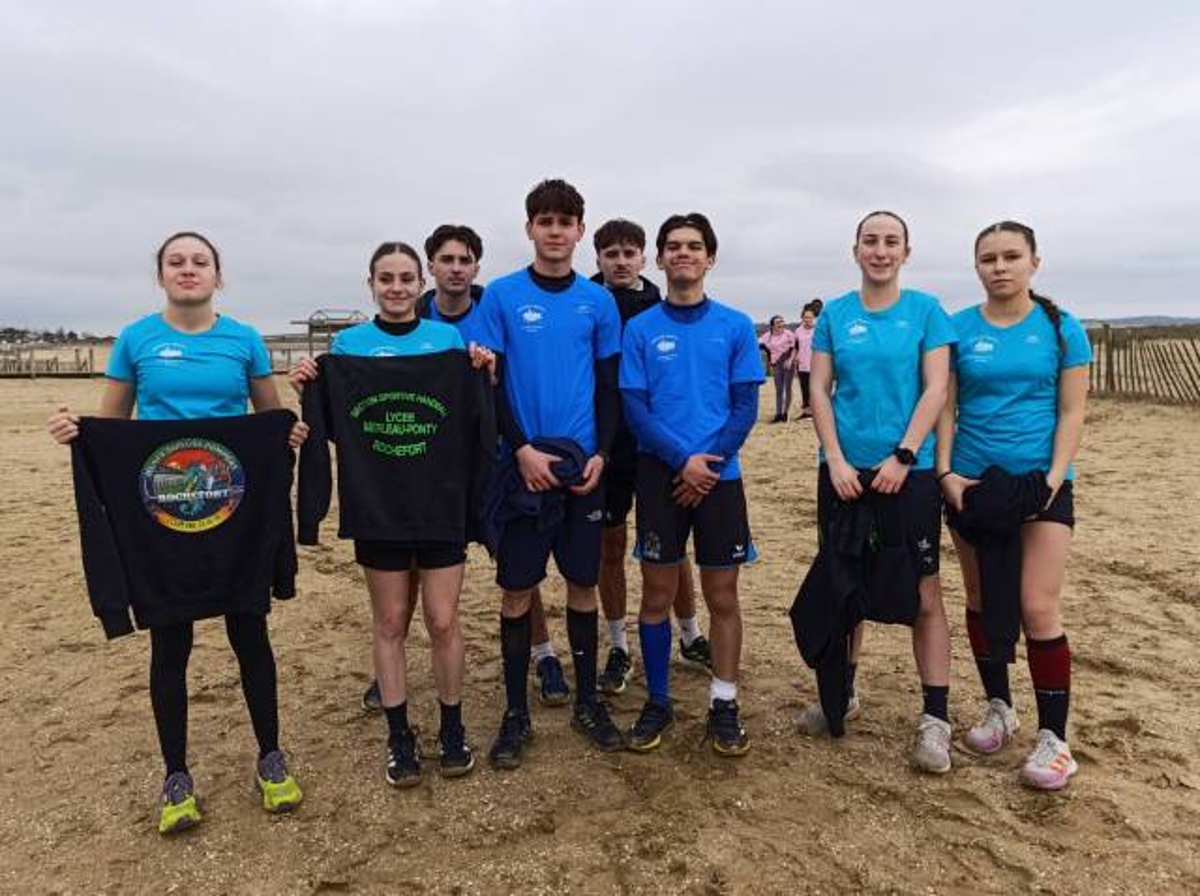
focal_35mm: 23
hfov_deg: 74.0
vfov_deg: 58.7
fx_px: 796
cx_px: 600
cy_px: 448
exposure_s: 1/322
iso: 50
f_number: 1.6
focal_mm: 6.14
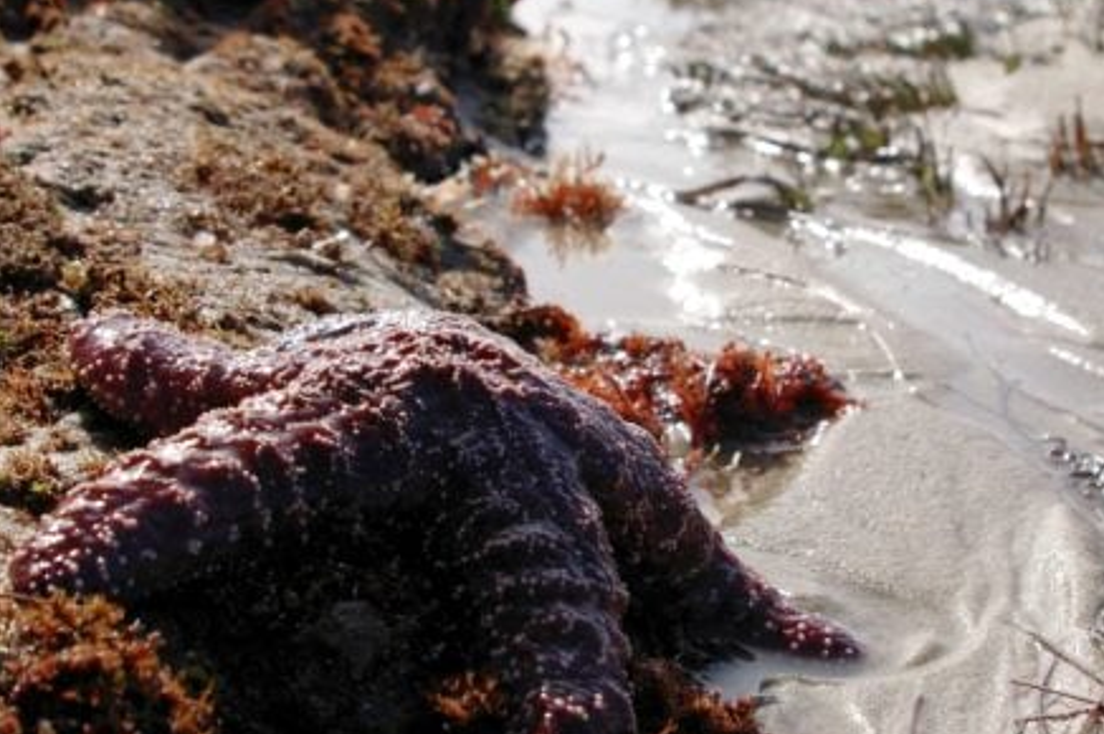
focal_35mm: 74
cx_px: 562
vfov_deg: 18.3
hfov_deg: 27.4
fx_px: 2268
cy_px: 206
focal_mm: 28
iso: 200
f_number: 8
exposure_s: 1/750
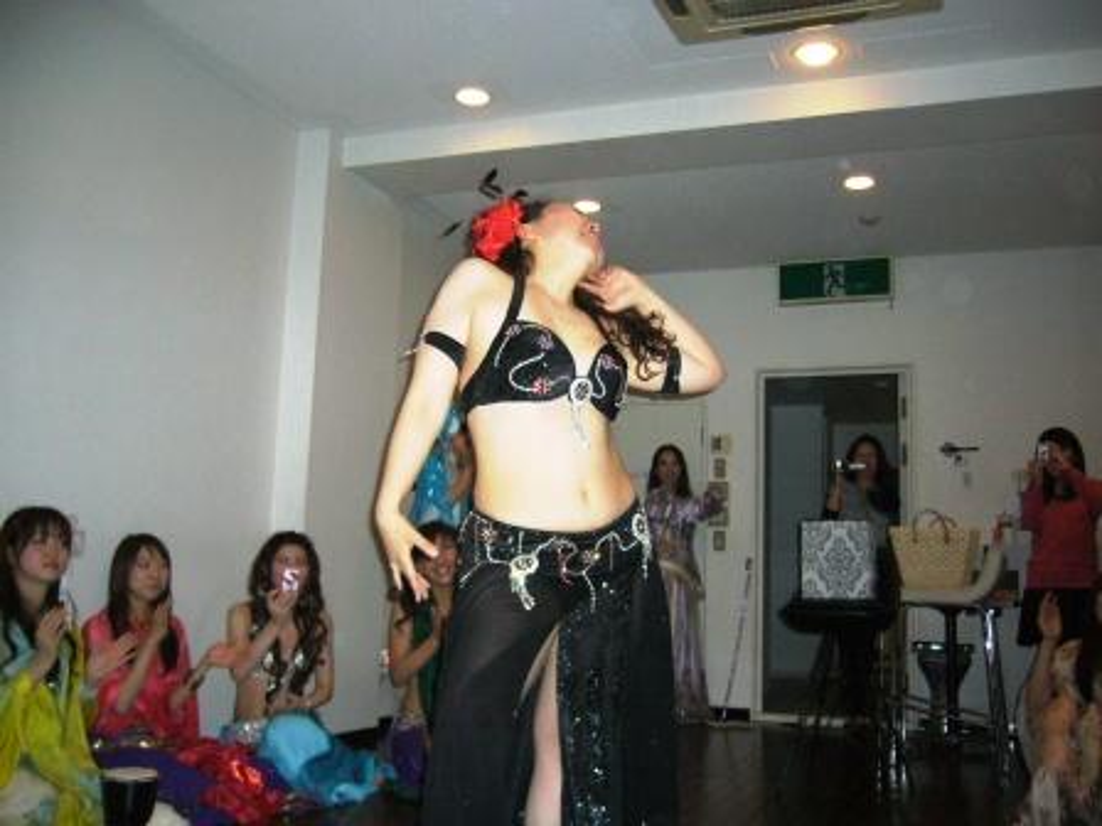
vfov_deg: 40.7
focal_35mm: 35
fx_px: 1114
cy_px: 413
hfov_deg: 52.6
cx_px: 551
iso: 400
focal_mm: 5.8
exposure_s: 1/60
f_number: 2.8
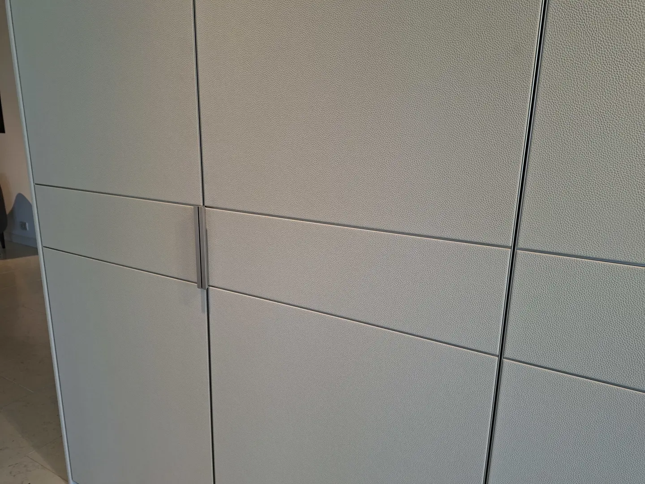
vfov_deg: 58.9
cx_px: 322
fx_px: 429
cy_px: 242
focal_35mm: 23
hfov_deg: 73.9
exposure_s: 1/100
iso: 100
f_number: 1.8
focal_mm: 5.54
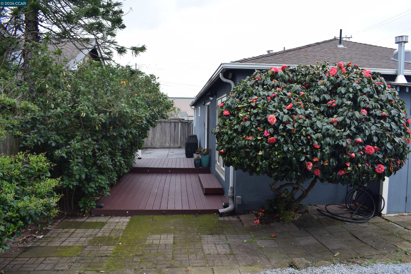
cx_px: 206
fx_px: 308
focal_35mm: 27
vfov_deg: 47.9
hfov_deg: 67.4
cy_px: 137
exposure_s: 1/250
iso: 360
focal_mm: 18
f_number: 8
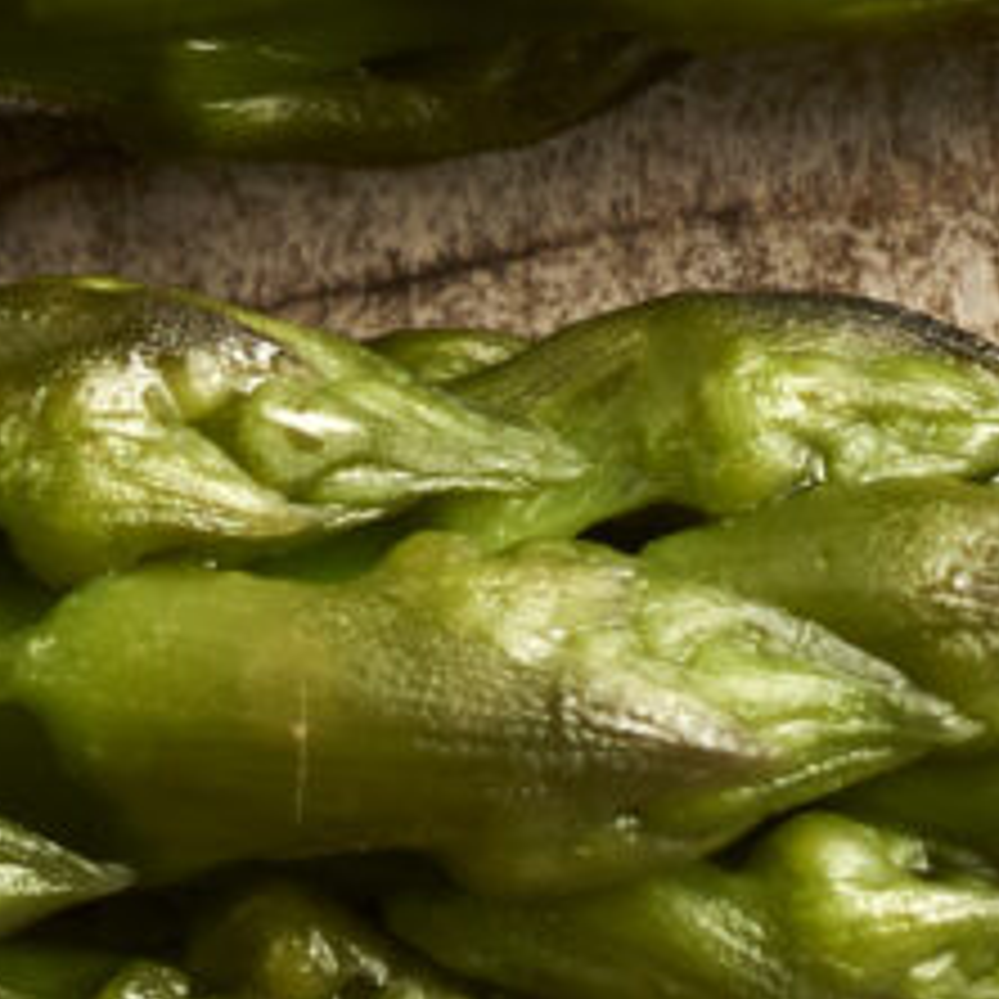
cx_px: -1555
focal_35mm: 588
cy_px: 1580
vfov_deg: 3.0
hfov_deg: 2.9
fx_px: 19199
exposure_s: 1/200
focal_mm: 60
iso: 160
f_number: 11
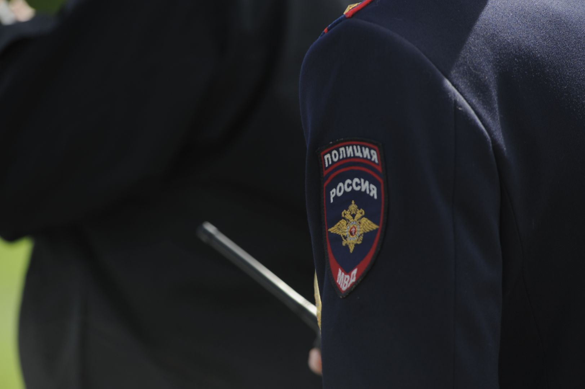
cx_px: 292
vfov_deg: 6.9
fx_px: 3248
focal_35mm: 200
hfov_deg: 10.3
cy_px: 194
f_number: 5.6
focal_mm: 200
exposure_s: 1/400
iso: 250
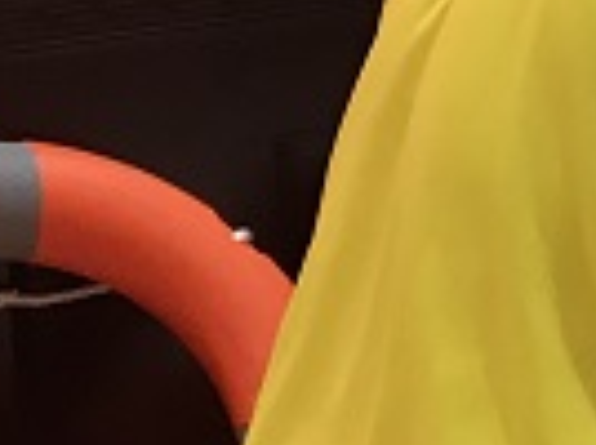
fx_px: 2698
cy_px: 58
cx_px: 1232
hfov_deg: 11.3
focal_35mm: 157
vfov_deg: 9.4
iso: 40
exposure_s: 1/24
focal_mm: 3.99
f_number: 1.8
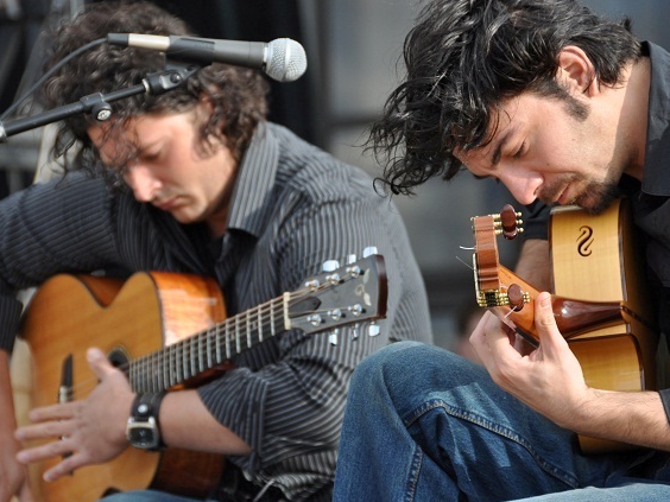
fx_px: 5381
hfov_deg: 7.1
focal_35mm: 278
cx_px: 327
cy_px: 251
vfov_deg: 5.3
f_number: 5.6
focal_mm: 170
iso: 400
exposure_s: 1/400
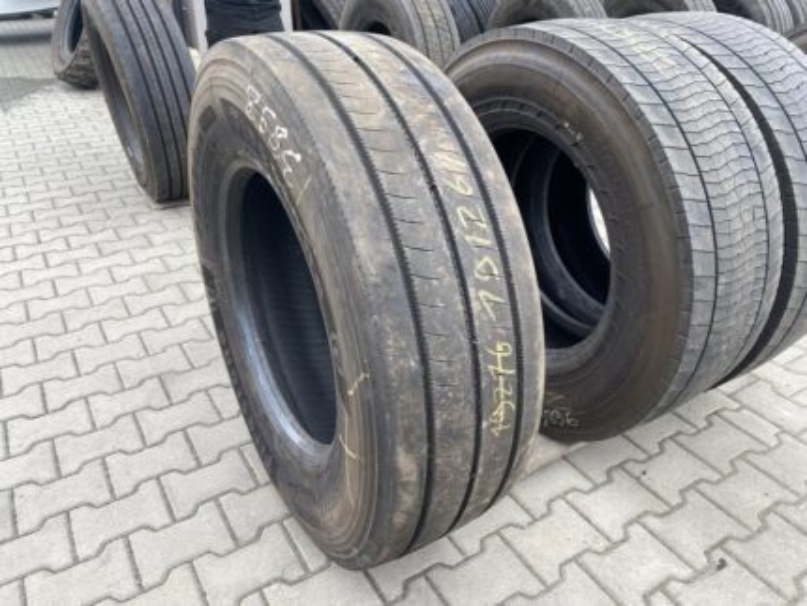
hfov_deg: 67.3
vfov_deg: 53.1
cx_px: 404
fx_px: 606
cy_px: 303
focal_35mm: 26
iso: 32
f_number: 1.8
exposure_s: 1/185
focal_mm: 4.25
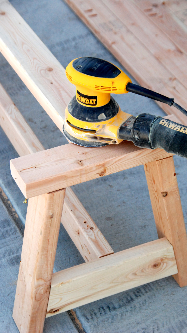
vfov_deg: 20.8
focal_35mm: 103
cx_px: 102
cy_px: 166
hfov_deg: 11.8
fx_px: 904
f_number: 5.3
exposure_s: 1/800
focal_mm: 65
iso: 1000
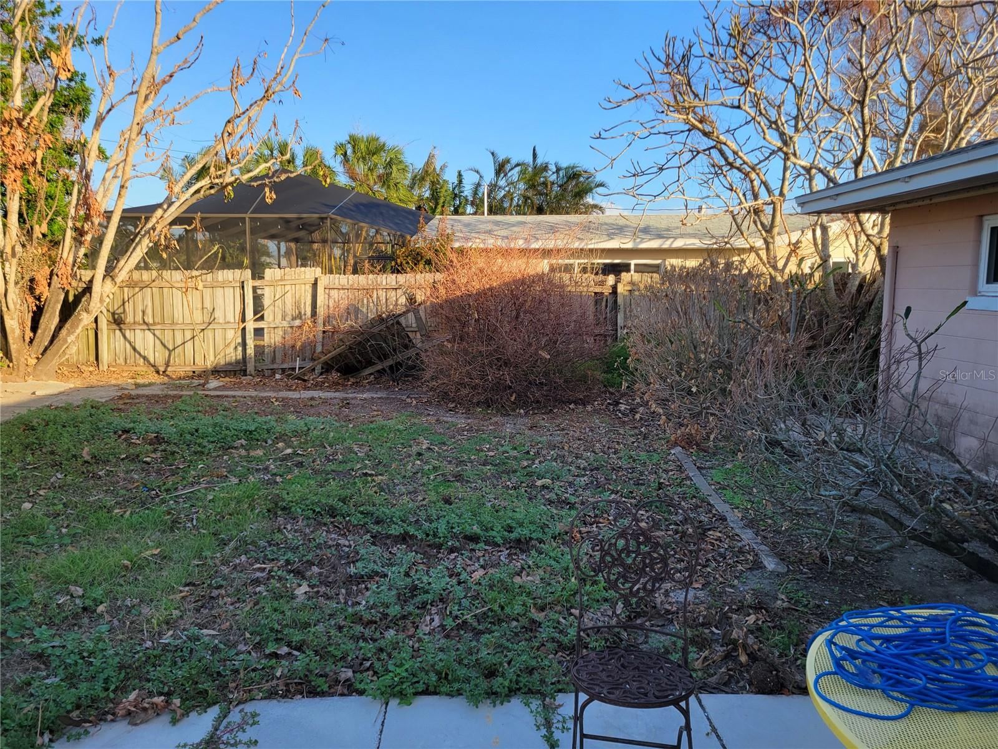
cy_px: 374
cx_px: 499
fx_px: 750
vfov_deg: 53.1
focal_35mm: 26
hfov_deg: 67.3
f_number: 1.8
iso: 40
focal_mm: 5.4
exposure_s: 1/670
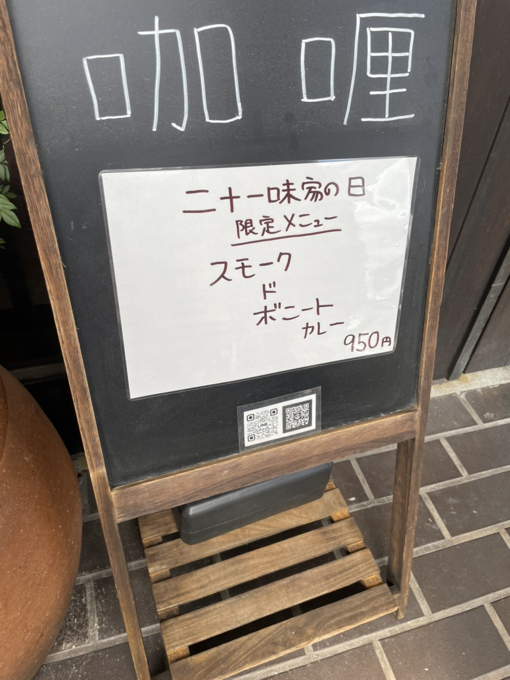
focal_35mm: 26
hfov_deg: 53.1
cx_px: 255
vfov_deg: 67.3
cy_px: 340
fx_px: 511
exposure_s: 1/670
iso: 32
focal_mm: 4.2
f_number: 1.6
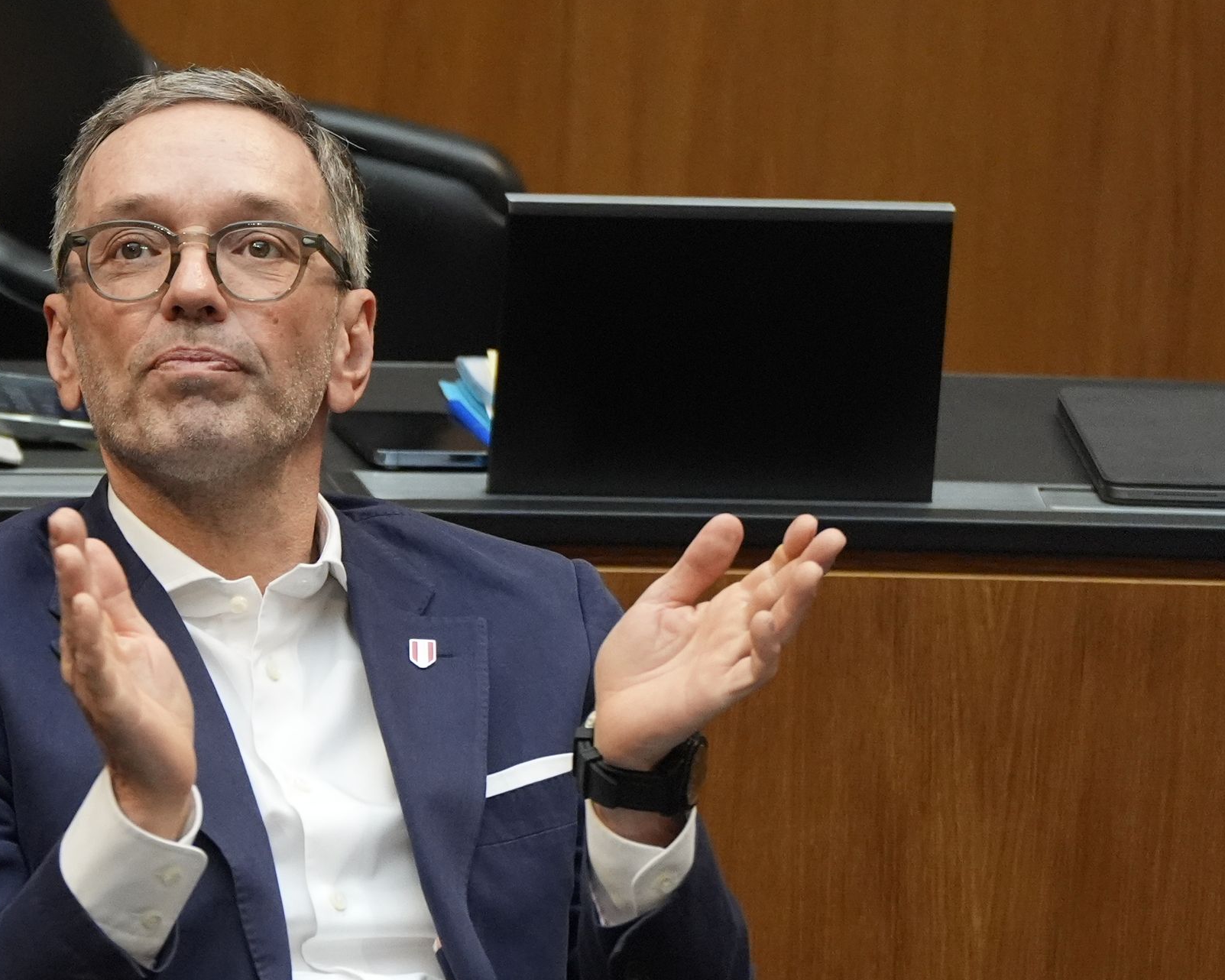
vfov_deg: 1.7
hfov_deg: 2.1
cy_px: 610
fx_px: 33967
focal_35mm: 937
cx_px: 151
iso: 4000
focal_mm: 400
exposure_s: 1/320
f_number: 5.6
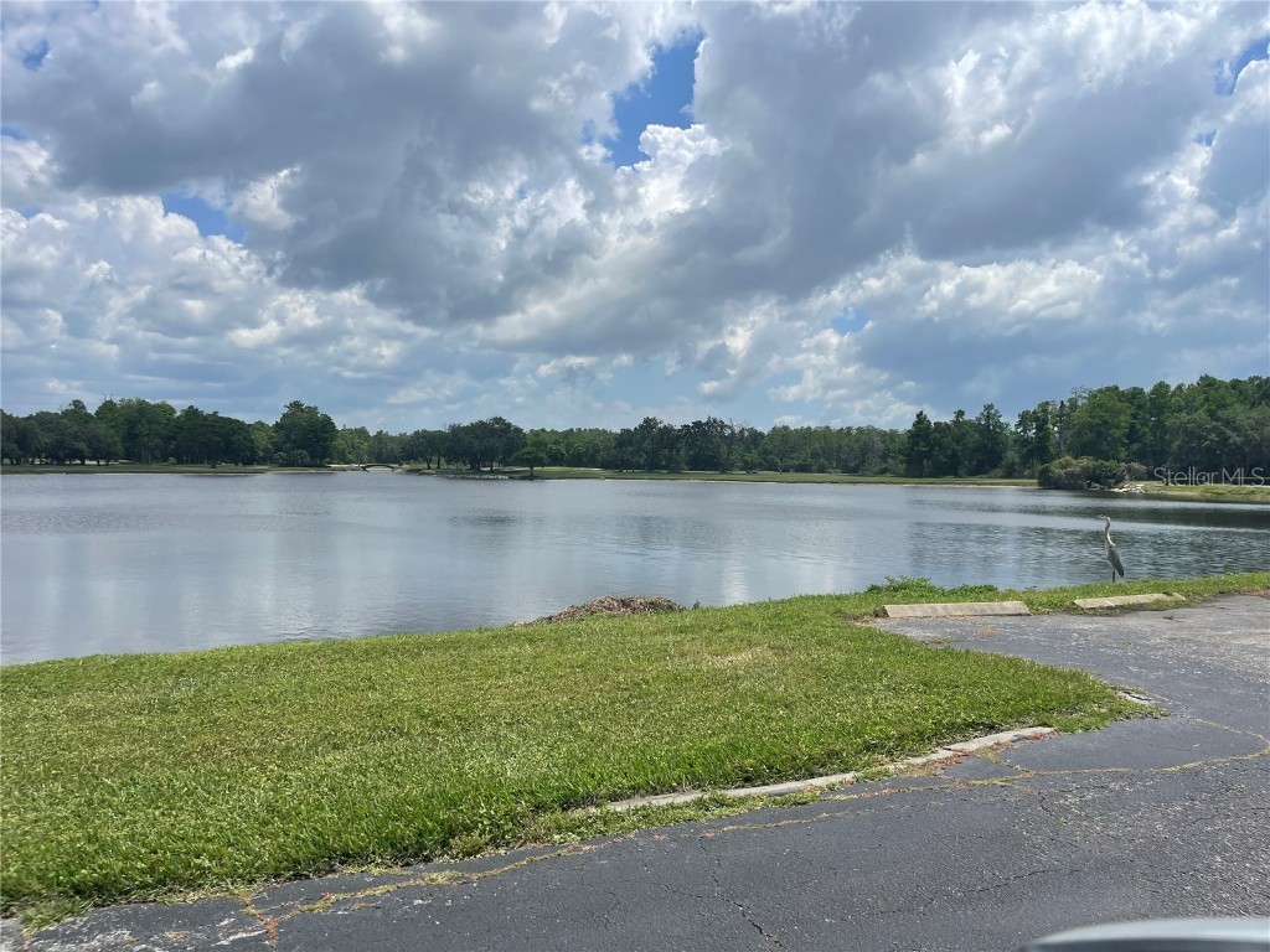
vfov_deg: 53.1
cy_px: 476
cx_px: 635
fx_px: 954
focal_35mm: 26
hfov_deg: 67.3
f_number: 1.6
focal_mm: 5.1
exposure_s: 1/6250
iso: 32
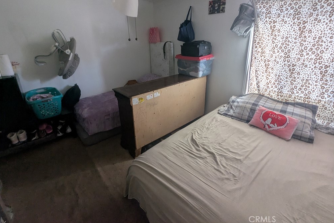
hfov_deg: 93.3
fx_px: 158
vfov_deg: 70.1
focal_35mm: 17
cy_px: 96
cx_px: 167
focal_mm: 2.35
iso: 60
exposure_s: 1/30
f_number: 2.2
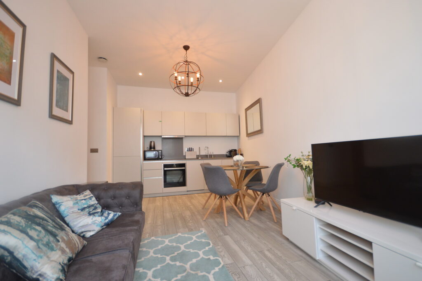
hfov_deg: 100.4
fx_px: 176
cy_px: 140
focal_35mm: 15
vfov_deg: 77.2
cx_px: 211
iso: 900
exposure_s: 1/60
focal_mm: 10
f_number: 4
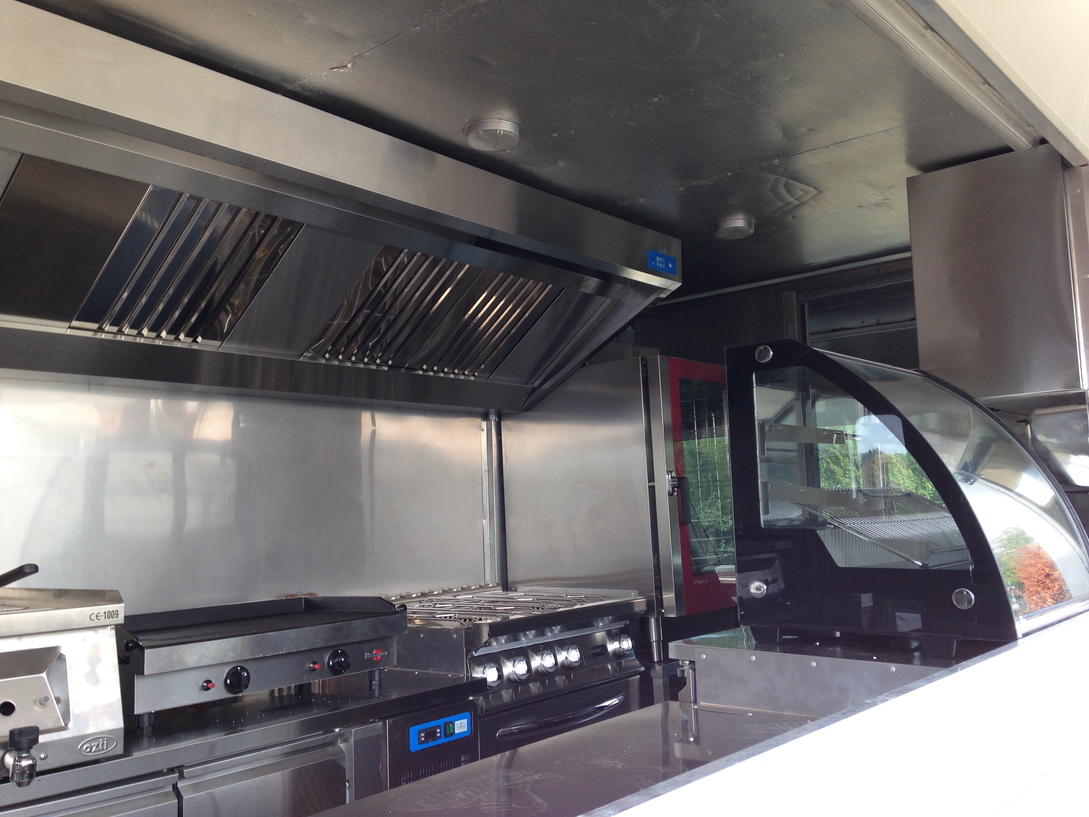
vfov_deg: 42.9
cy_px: 408
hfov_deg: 55.4
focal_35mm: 33
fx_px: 1038
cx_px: 544
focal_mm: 4.12
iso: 50
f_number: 2.4
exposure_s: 1/168
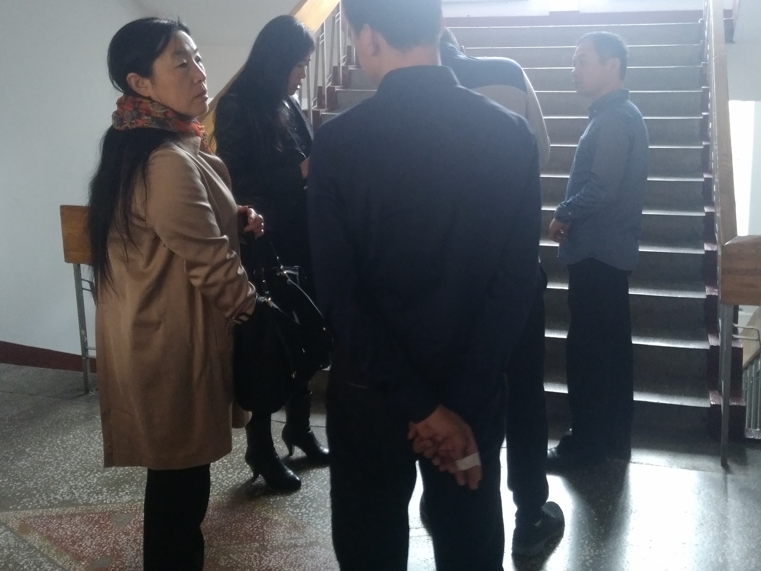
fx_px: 813
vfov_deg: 38.3
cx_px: 440
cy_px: 196
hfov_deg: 49.9
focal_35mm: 37
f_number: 2
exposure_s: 1/33
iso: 527
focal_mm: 3.79
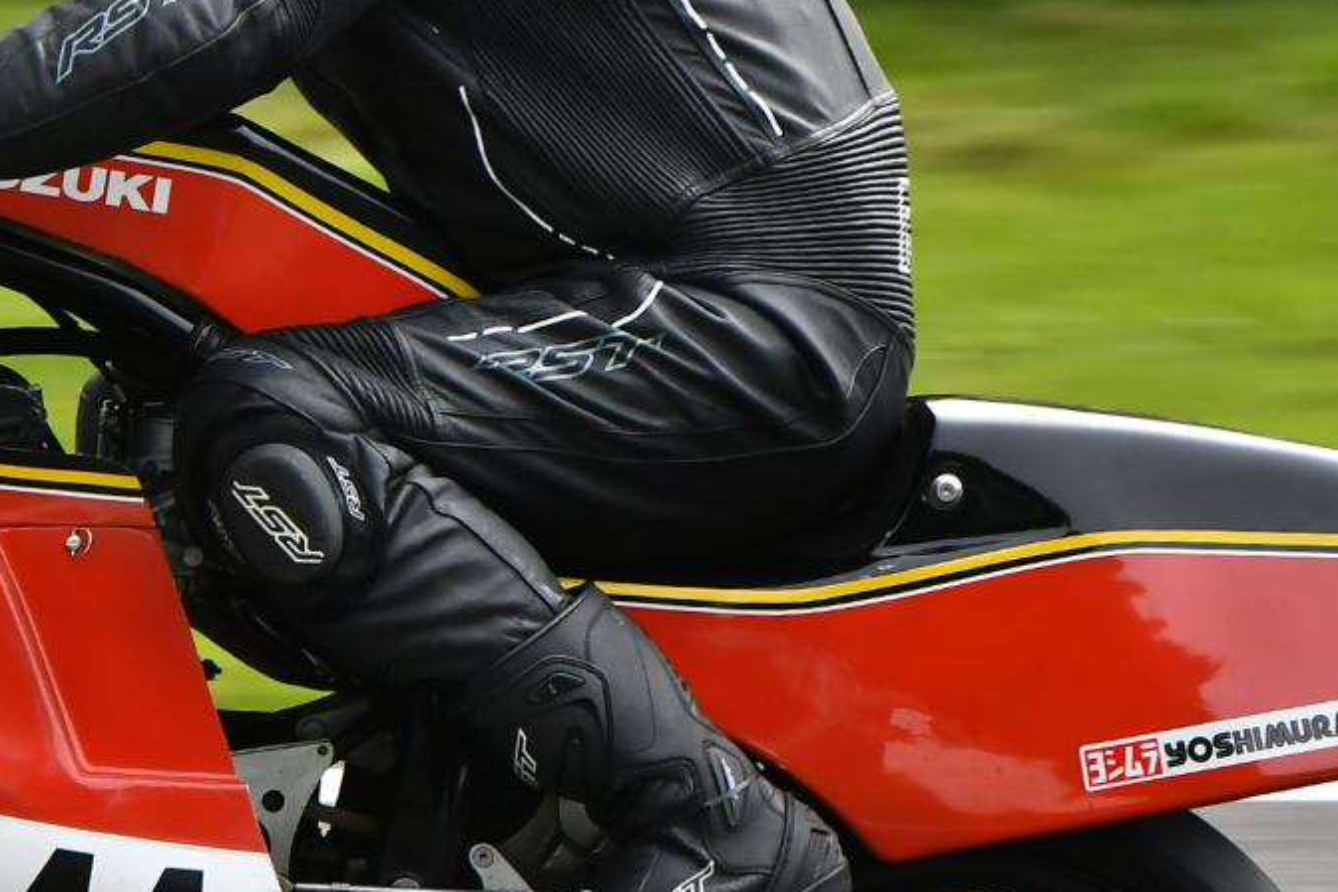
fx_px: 36235
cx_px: -104
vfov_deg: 1.4
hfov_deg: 2.1
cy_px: 581
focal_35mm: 975
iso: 500
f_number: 5.6
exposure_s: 1/400
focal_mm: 230
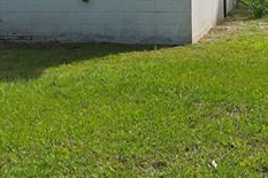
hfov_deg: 21.3
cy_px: 13
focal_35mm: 93
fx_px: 692
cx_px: 255
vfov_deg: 14.5
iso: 20
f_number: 1.9
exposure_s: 1/8182
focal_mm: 2.2
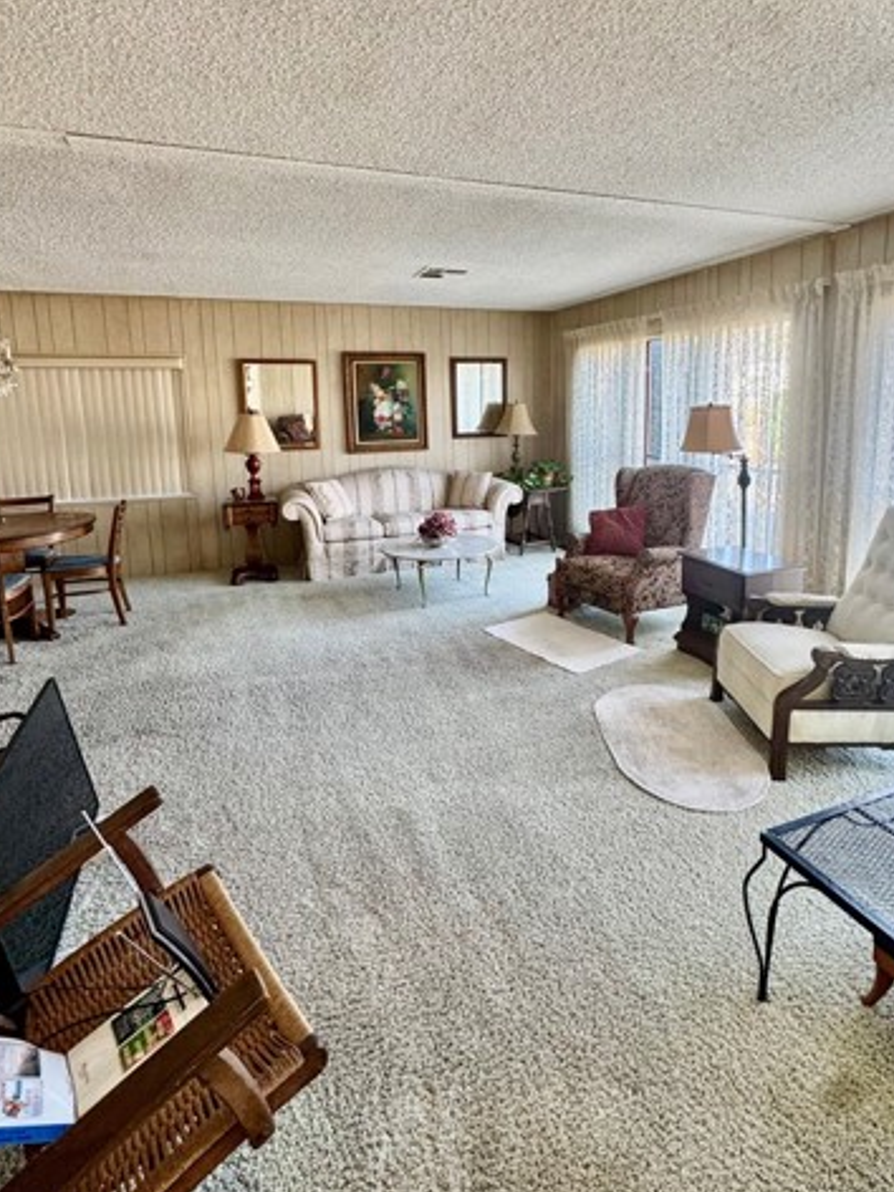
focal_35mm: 19
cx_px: 490
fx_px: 654
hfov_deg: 68.5
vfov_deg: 84.0
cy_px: 498
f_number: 2.2
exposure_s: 1/99
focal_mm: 2.22
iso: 160
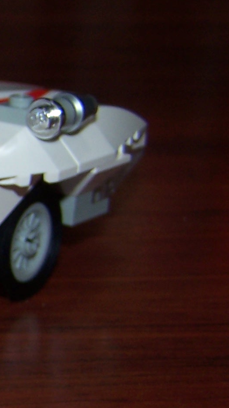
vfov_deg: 18.7
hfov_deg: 9.5
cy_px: 276
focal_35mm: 114
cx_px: -319
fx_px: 1231
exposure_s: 1/60
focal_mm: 6.3
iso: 80
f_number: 2.8
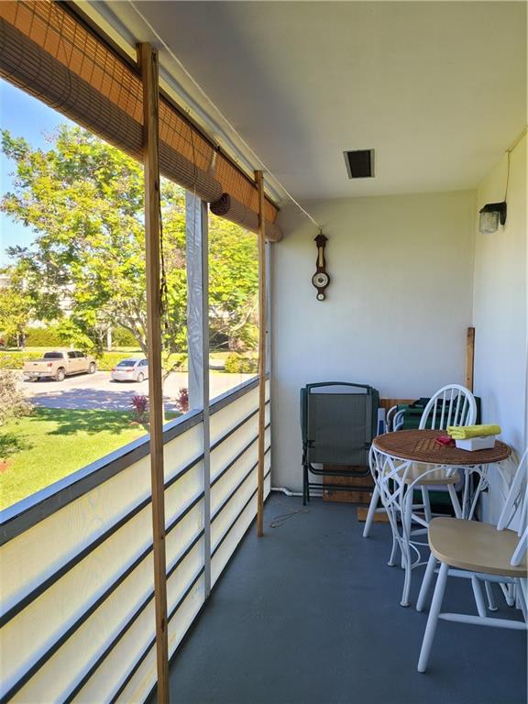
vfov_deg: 67.3
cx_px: 264
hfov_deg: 53.1
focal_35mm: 26
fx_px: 529
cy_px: 352
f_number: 1.8
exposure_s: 1/132
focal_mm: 5.4
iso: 40
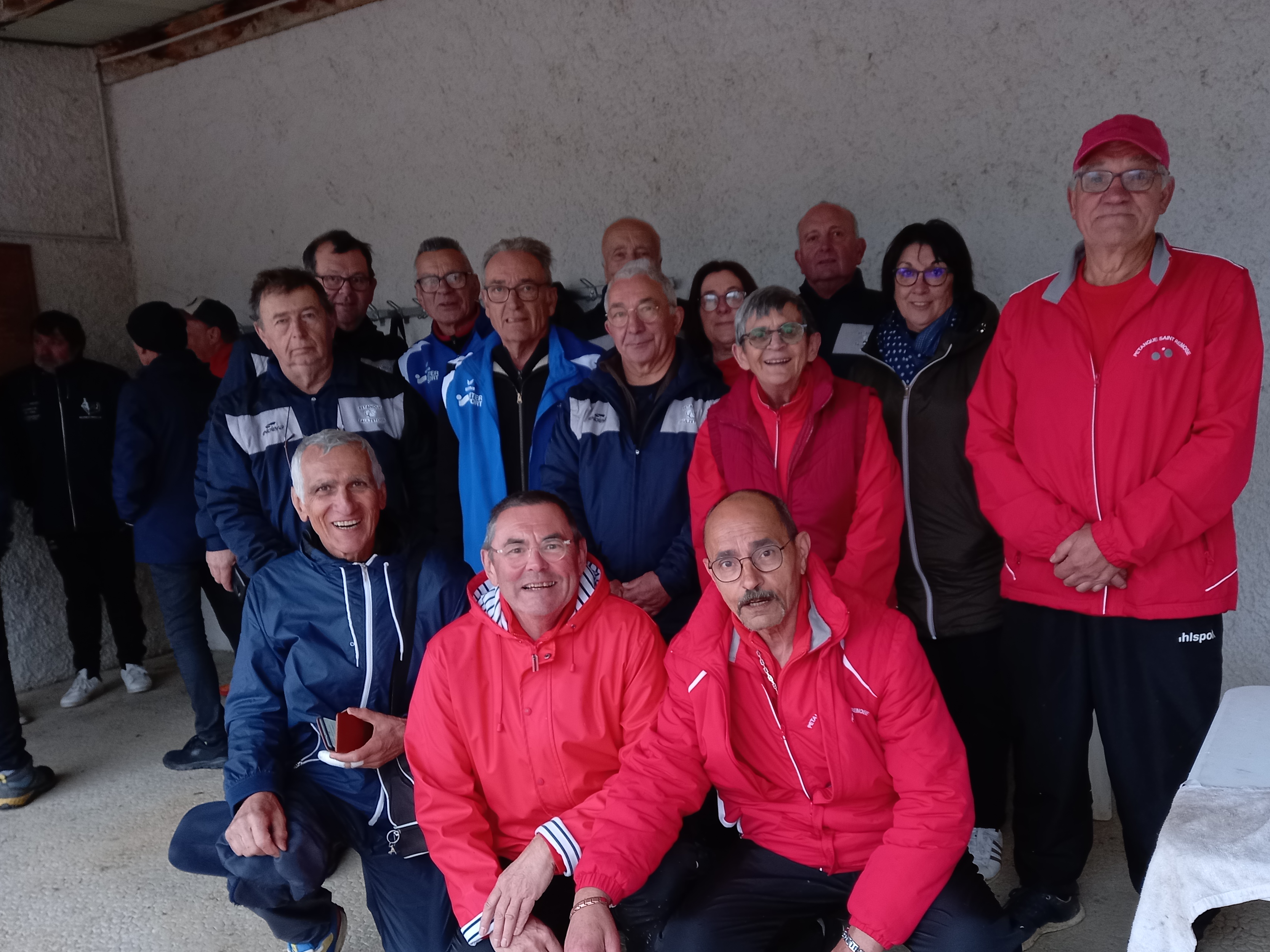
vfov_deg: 46.6
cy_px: 566
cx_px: 709
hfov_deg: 59.8
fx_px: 1101
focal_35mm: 30
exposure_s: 1/50
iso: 200
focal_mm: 4.6
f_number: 2
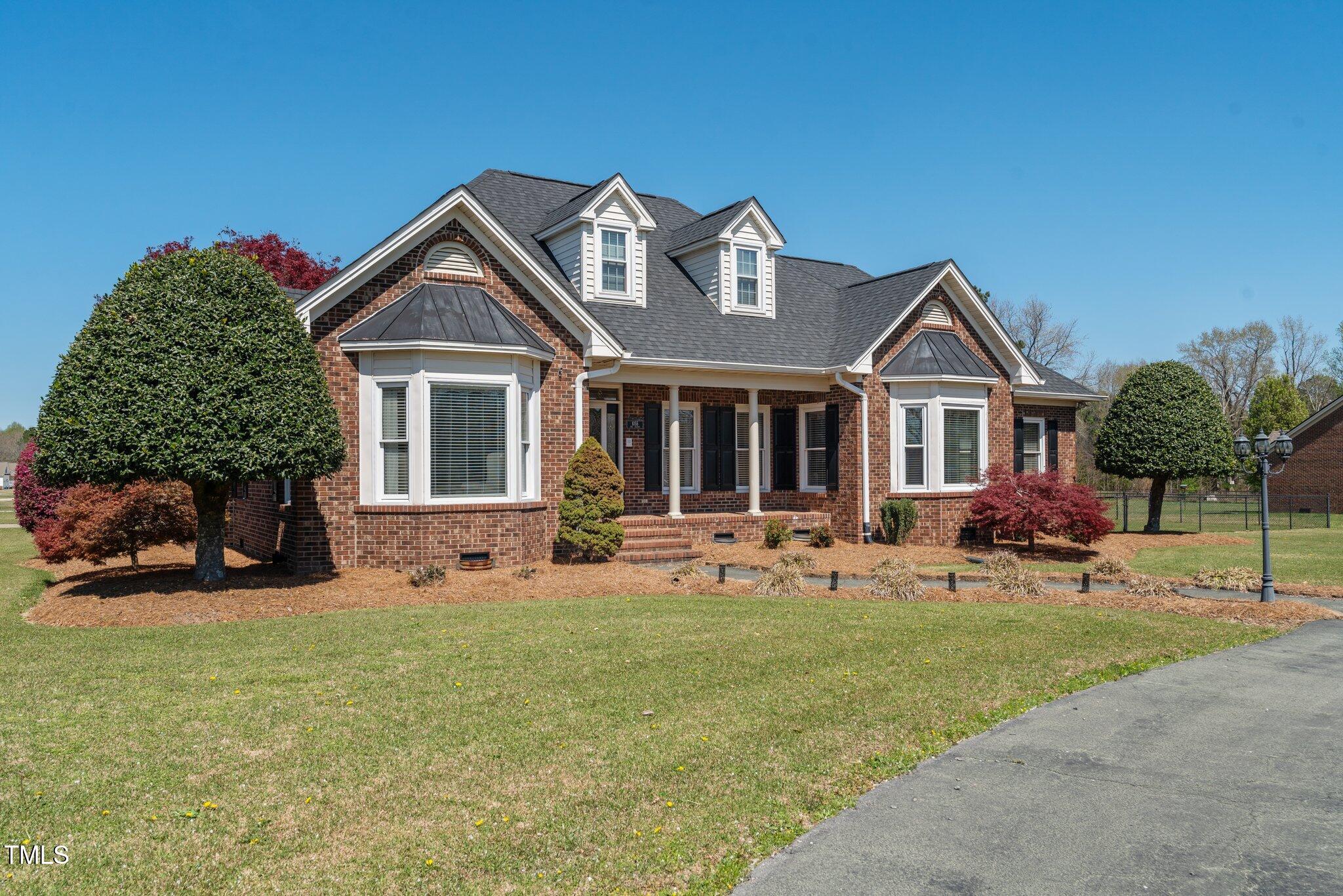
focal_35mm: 26
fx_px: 970
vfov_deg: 49.6
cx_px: 672
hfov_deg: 69.4
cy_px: 448
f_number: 8
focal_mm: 26
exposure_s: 1/800
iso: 250
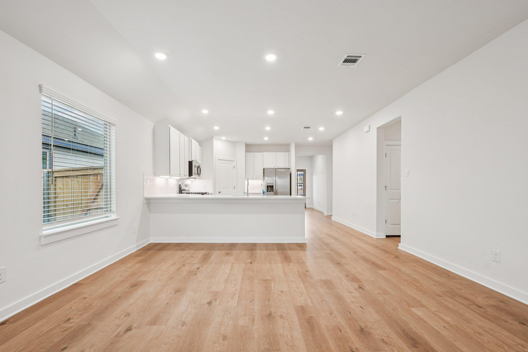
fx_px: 220
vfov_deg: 77.3
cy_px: 176
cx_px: 264
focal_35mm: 15
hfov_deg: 100.4
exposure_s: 1/60
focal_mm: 10
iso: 400
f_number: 8
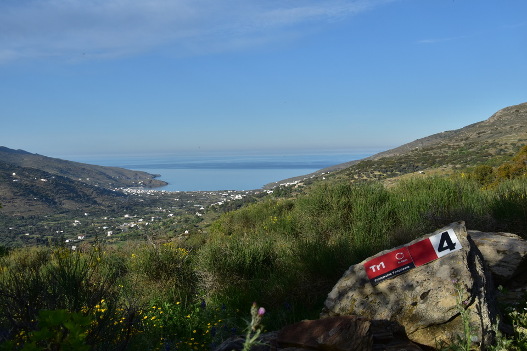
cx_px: 264
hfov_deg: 43.6
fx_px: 659
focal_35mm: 45
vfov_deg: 29.9
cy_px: 176
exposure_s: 1/320
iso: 200
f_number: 14
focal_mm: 30
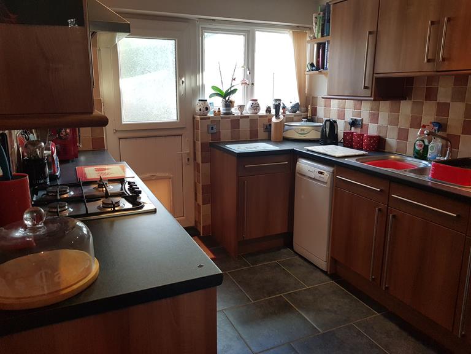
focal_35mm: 26
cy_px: 177
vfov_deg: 53.1
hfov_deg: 67.3
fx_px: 354
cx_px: 236
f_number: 1.7
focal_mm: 4.2
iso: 125
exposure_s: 1/50
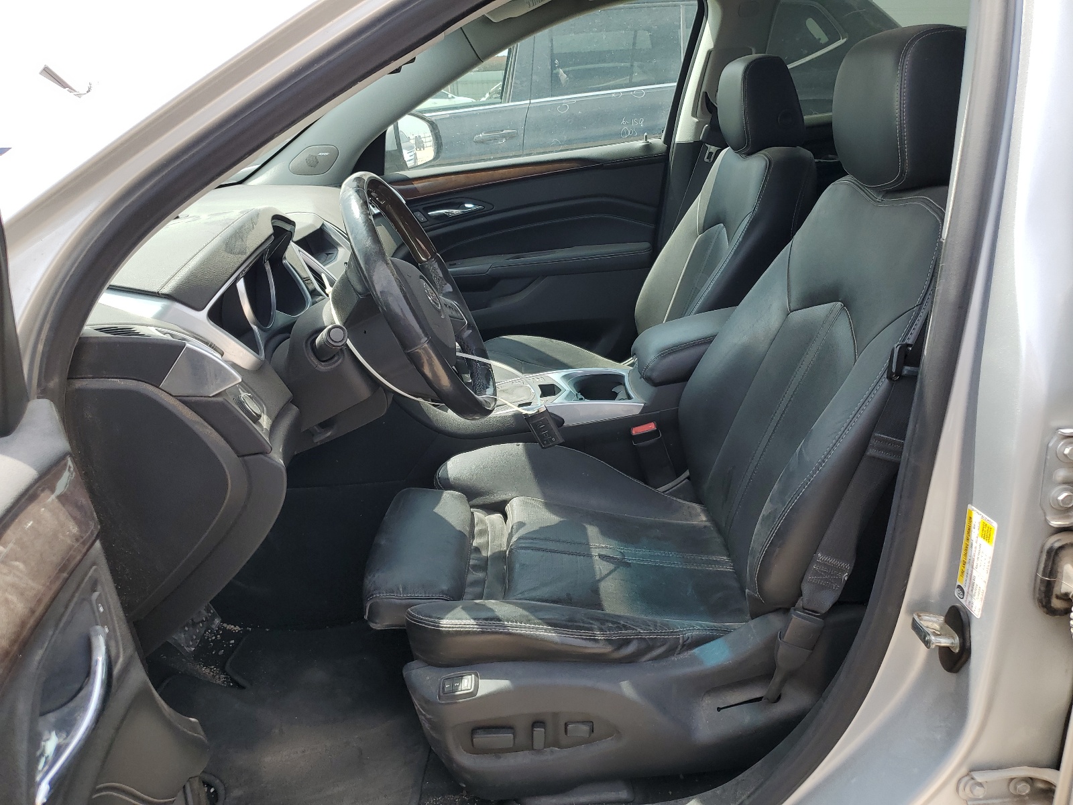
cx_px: 536
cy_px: 402
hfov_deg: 67.3
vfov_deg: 53.1
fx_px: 806
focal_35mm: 26
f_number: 1.5
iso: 50
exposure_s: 1/1250
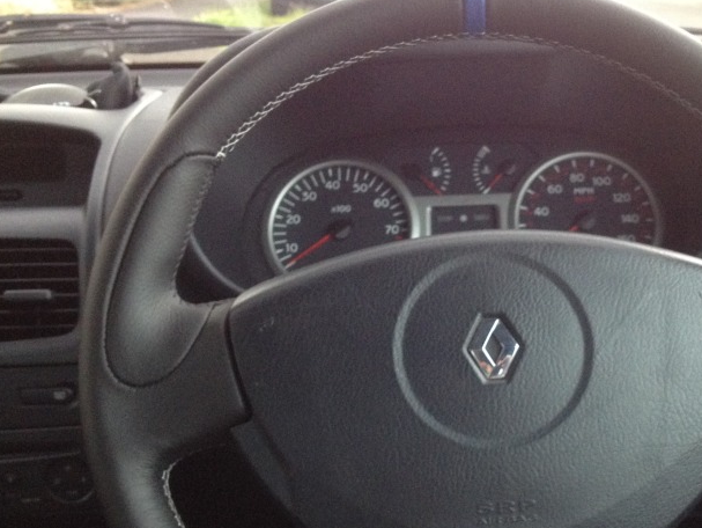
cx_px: 476
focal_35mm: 59
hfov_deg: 32.4
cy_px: 342
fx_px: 1197
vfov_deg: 24.7
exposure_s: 1/20
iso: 250
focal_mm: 4.3
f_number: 2.4
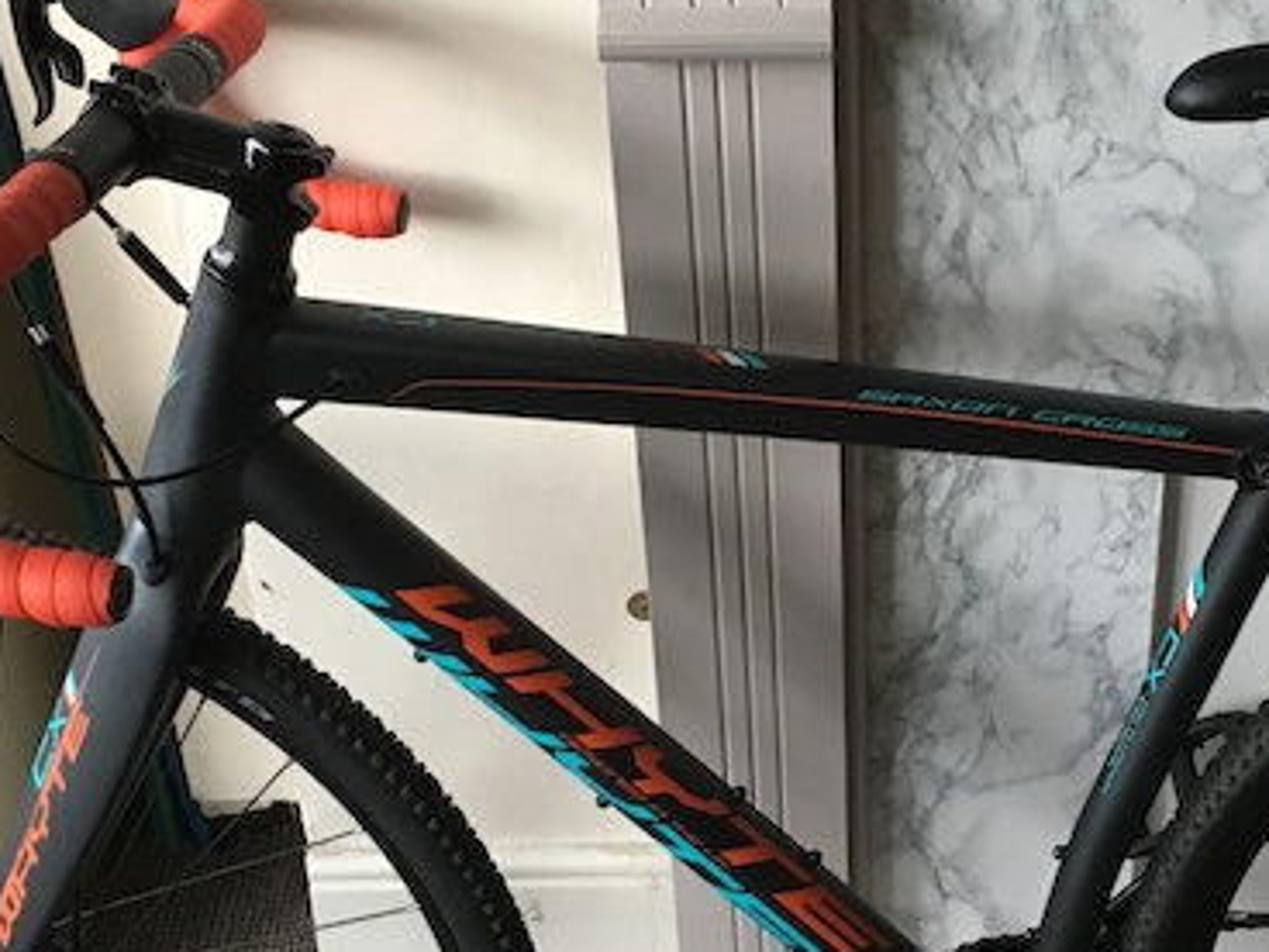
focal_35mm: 63
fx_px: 2310
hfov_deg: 30.6
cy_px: 652
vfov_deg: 23.2
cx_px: 817
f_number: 2.2
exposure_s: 1/17
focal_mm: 4.15
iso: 400
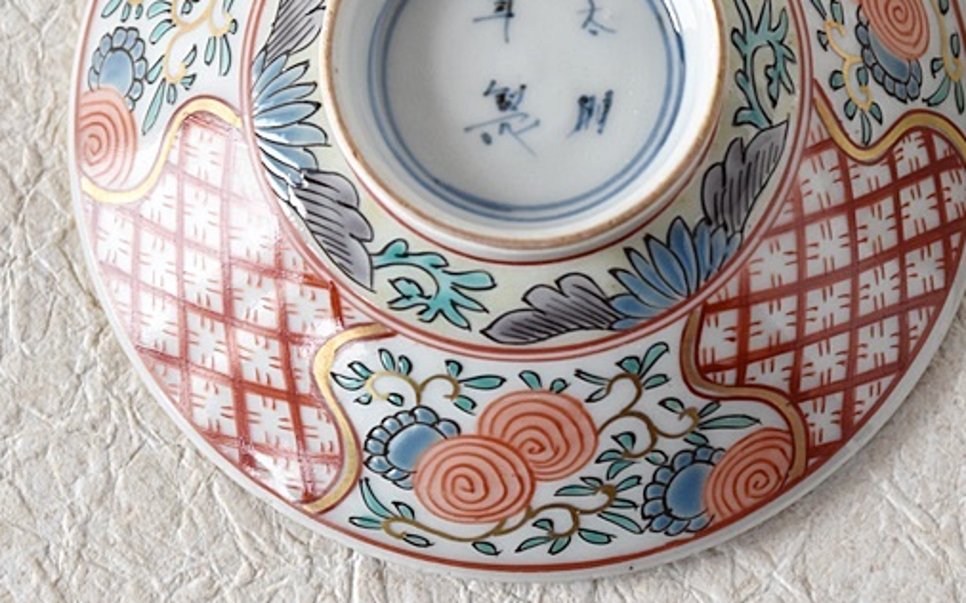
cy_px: 133
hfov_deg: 15.7
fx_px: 3496
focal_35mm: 133
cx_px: 557
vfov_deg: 9.8
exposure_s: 1/8
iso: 800
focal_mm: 55
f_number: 5.6
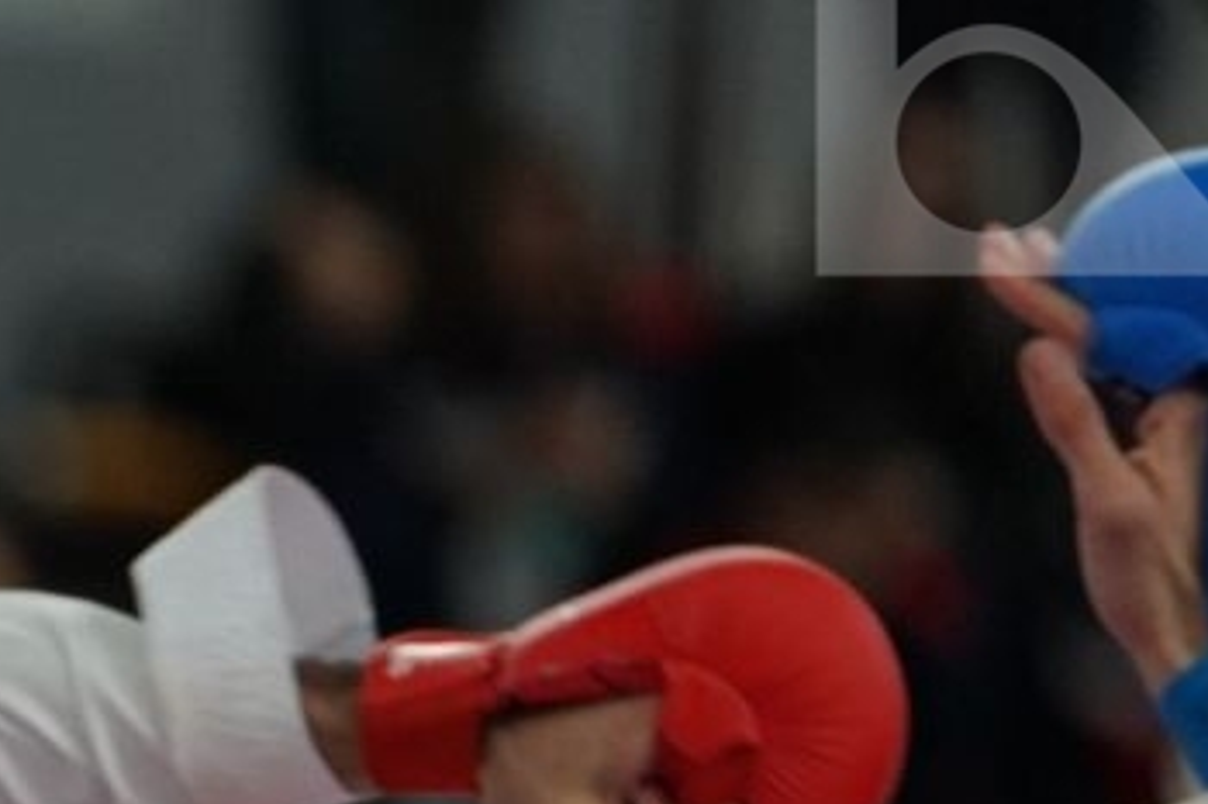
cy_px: 1184
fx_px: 34544
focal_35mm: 1030
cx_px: -1201
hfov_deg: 2.0
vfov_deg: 1.3
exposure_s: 1/1000
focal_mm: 200
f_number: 2.8
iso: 1250
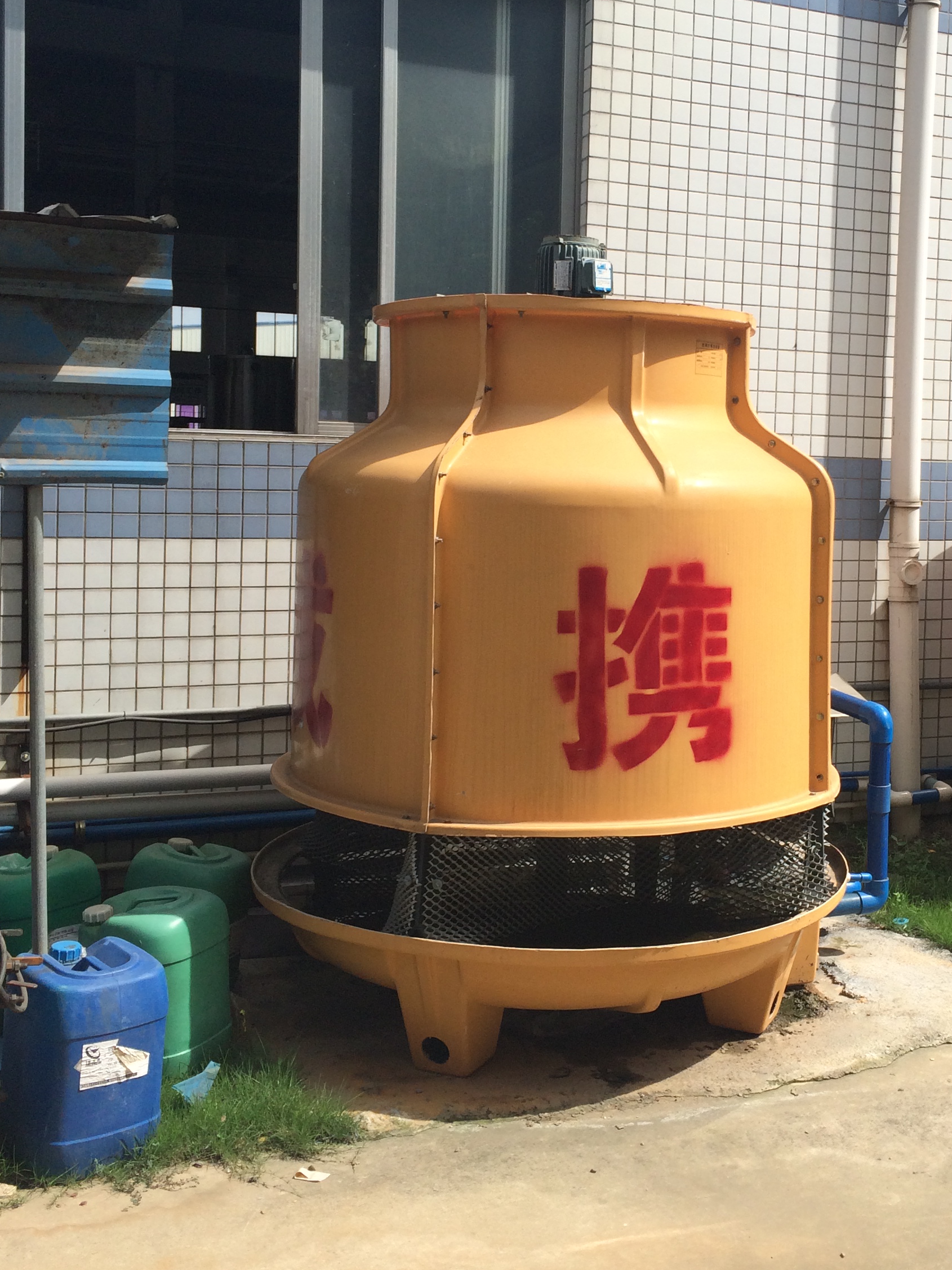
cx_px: 649
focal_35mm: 42
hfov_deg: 34.0
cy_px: 530
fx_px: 1540
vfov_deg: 44.6
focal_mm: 4.15
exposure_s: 1/2283
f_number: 2.2
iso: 32
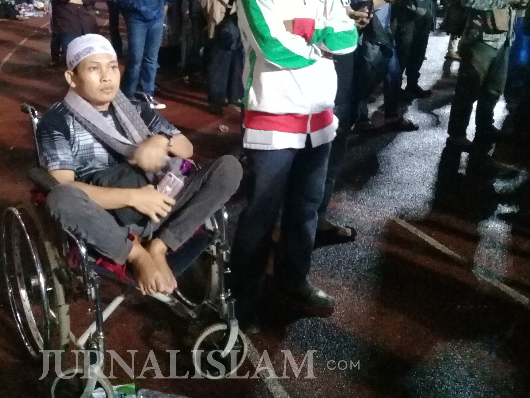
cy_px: 149
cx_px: 199
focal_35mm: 40
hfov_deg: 46.4
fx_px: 612
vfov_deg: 35.8
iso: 1000
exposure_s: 1/17
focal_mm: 3.3
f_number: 2.2
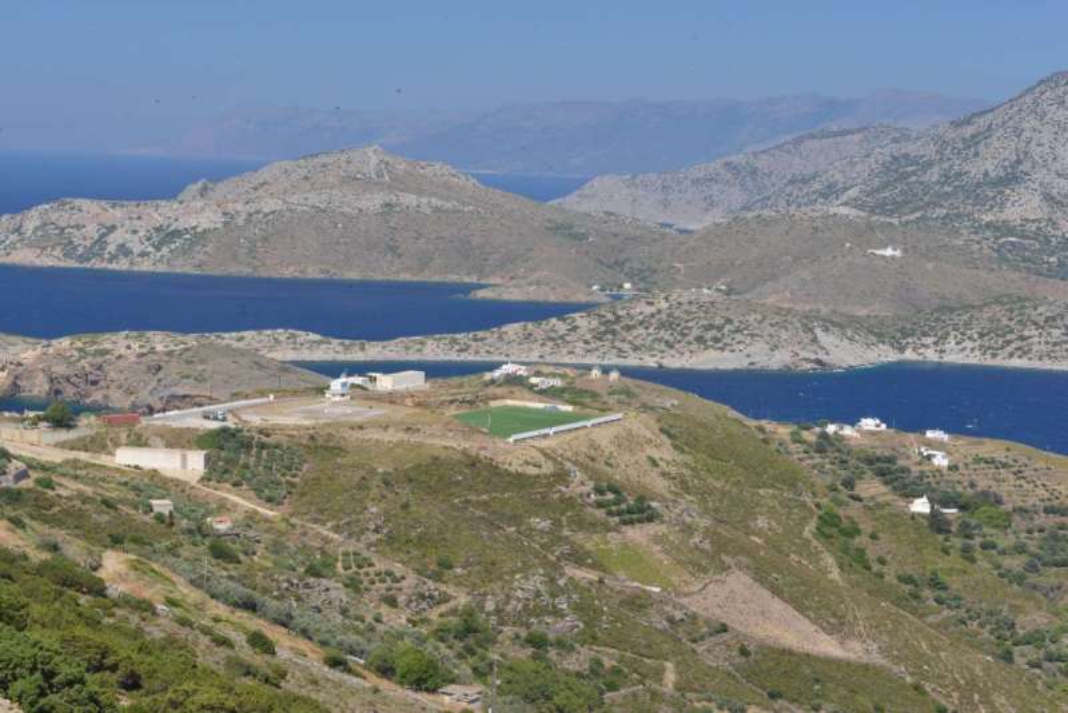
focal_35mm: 70
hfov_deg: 28.8
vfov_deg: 19.5
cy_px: 356
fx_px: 2077
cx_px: 534
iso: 1800
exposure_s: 1/250
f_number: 22
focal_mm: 70
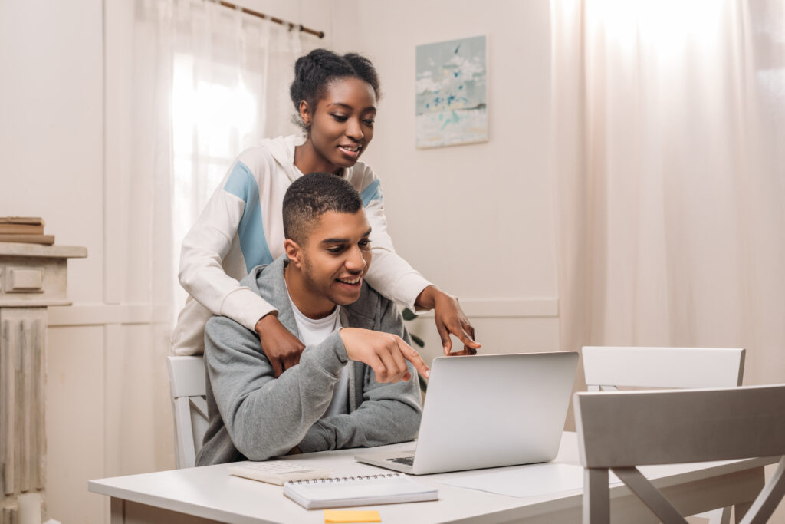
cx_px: 392
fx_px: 1090
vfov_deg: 27.0
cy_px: 262
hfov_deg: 39.6
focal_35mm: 50
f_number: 5
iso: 400
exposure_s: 1/200
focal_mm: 50
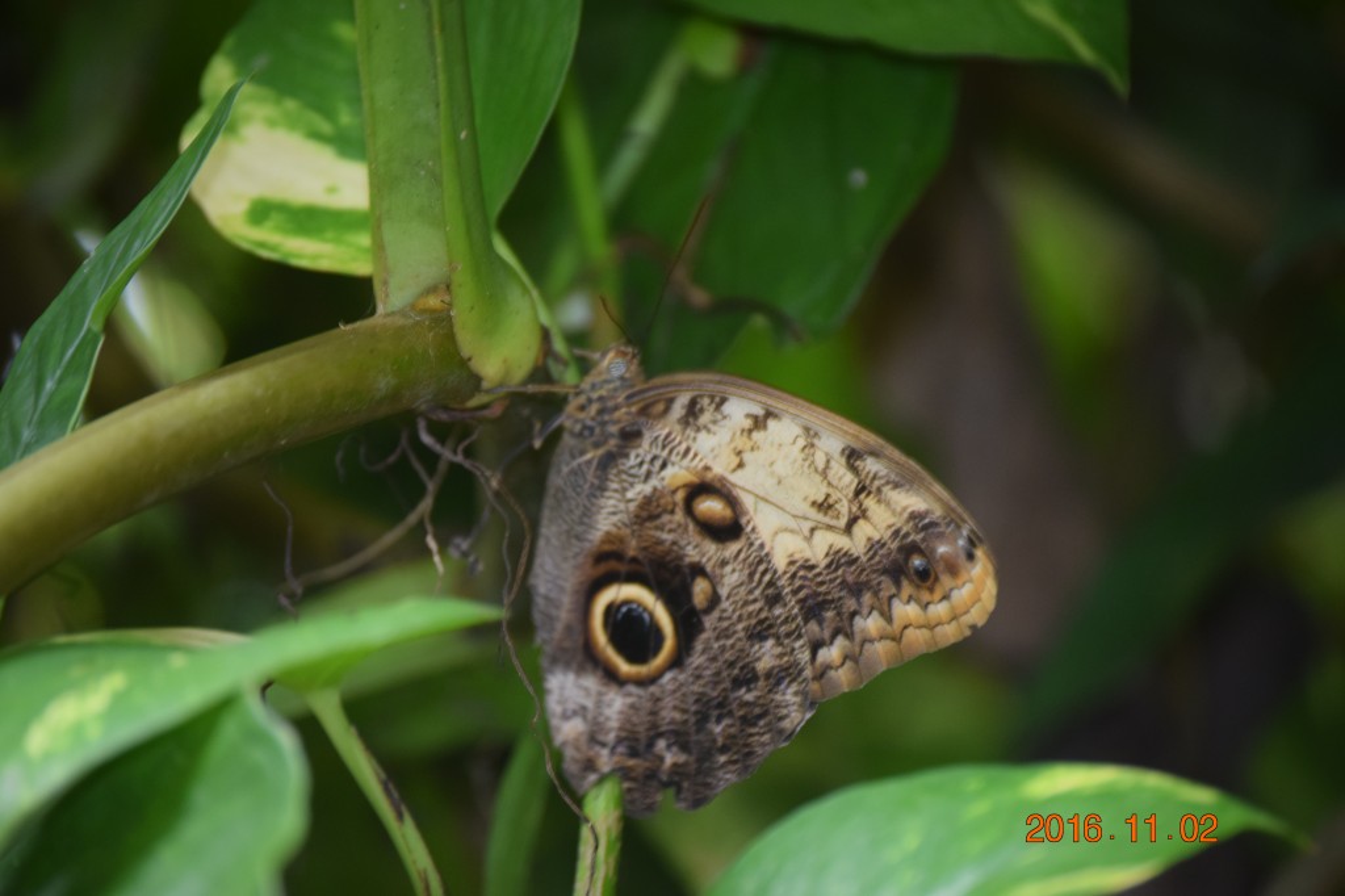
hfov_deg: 11.4
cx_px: 672
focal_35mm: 180
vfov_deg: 7.6
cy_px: 448
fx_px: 6722
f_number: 4.8
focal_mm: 120
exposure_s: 1/100
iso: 800
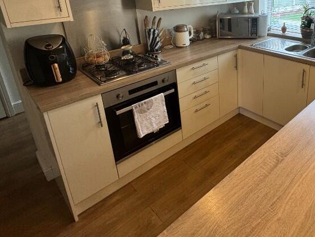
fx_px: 237
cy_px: 56
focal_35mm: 26
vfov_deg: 50.6
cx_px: 237
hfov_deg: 63.3
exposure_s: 1/100
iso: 80
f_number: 2.2
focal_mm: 2.22
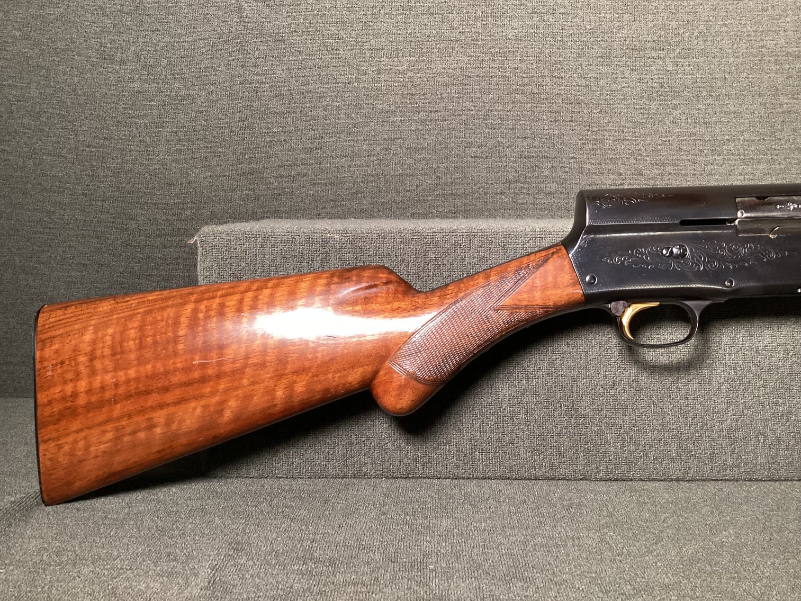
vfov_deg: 45.4
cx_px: 400
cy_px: 300
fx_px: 717
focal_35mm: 31
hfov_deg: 58.3
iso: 320
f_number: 2.4
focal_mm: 3.3
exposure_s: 1/40
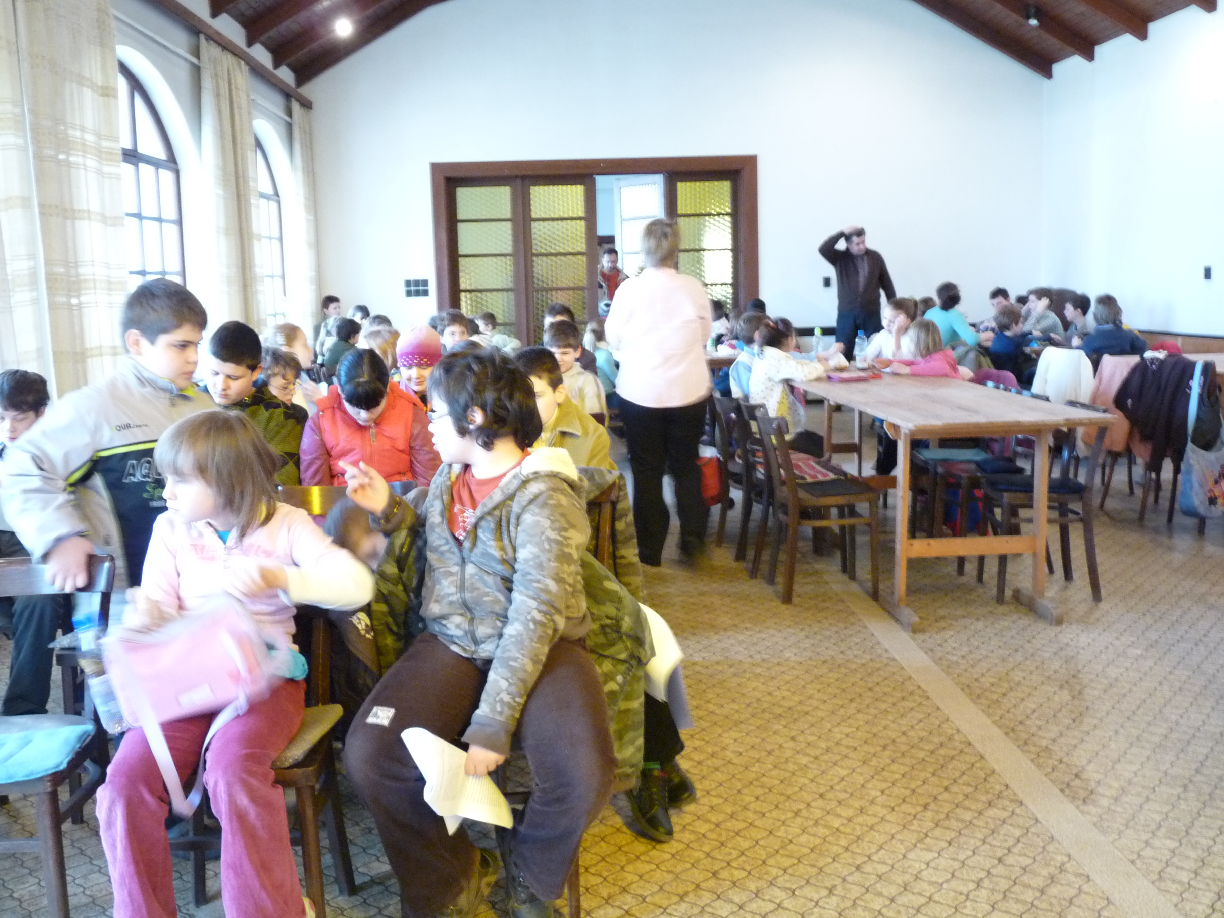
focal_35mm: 34
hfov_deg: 54.0
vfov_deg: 41.8
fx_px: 1202
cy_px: 459
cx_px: 612
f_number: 3
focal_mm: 6
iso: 400
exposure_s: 1/8
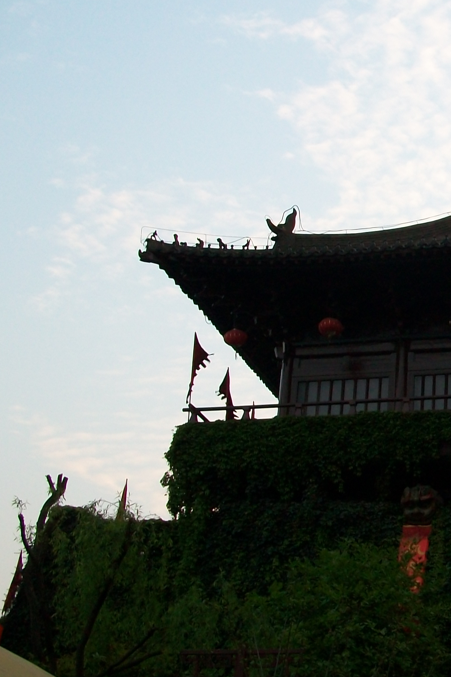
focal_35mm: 61
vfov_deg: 32.8
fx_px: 1146
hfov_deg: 20.6
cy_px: 264
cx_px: 565
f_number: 2.8
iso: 80
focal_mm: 5.7
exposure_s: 1/100
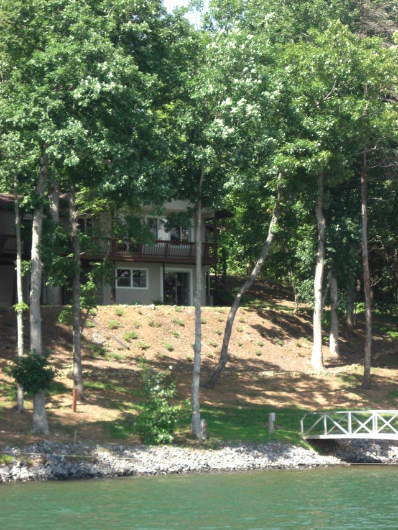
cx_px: 199
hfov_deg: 13.0
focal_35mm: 114
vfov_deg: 17.3
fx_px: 1747
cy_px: 265
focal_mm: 23.7
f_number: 5.1
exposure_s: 1/200
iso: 200
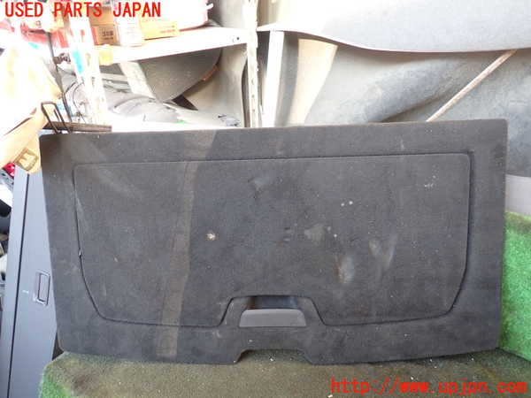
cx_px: 266
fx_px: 383
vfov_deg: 54.9
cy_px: 199
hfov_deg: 69.4
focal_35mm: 25
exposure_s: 1/60
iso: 200
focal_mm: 4.5
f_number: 2
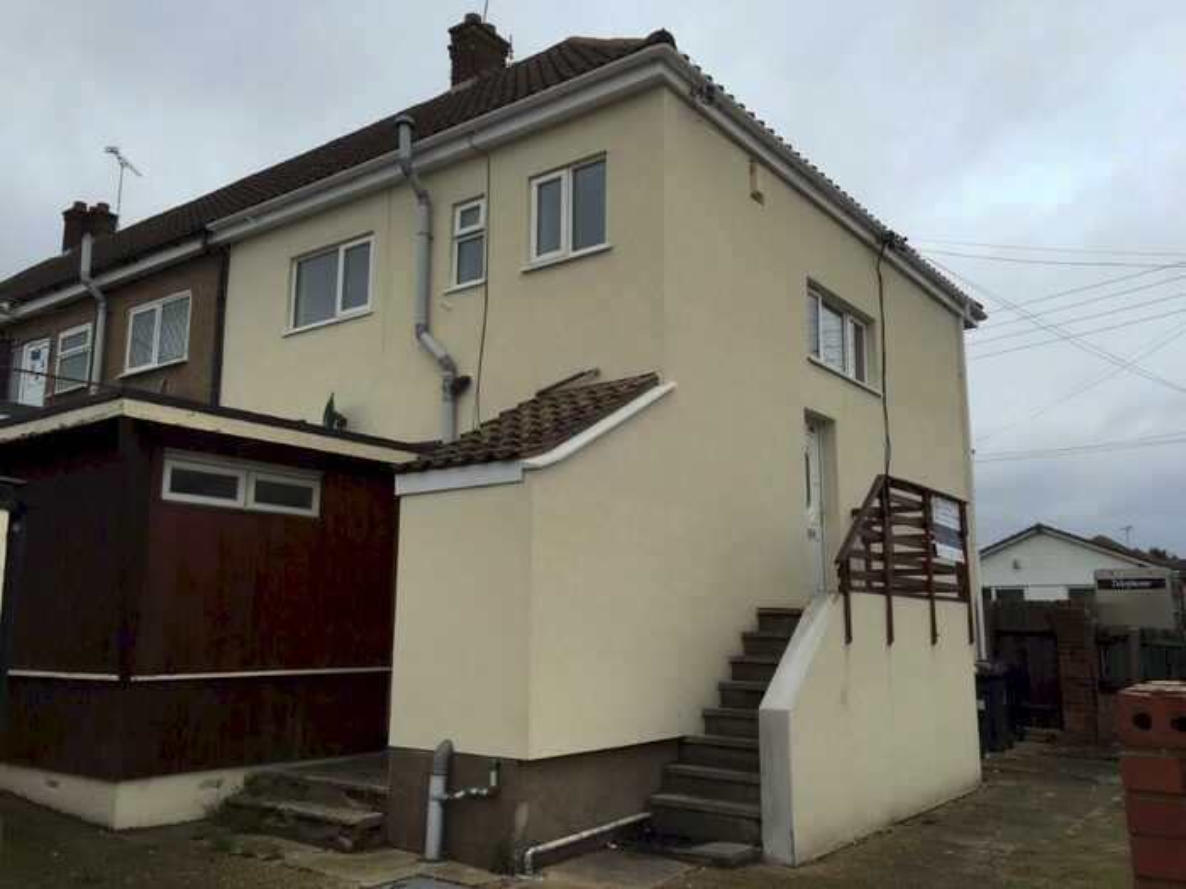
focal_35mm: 29
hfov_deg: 61.7
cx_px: 593
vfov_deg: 48.2
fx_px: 994
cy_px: 444
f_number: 2.2
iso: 32
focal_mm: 4.15
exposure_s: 1/694
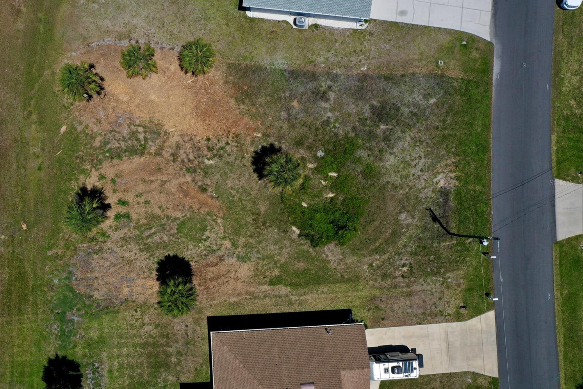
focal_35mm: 30
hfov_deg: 61.9
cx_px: 272
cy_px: 183
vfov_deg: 43.6
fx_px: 486
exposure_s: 1/1000
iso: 100
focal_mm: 10.26
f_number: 7.1
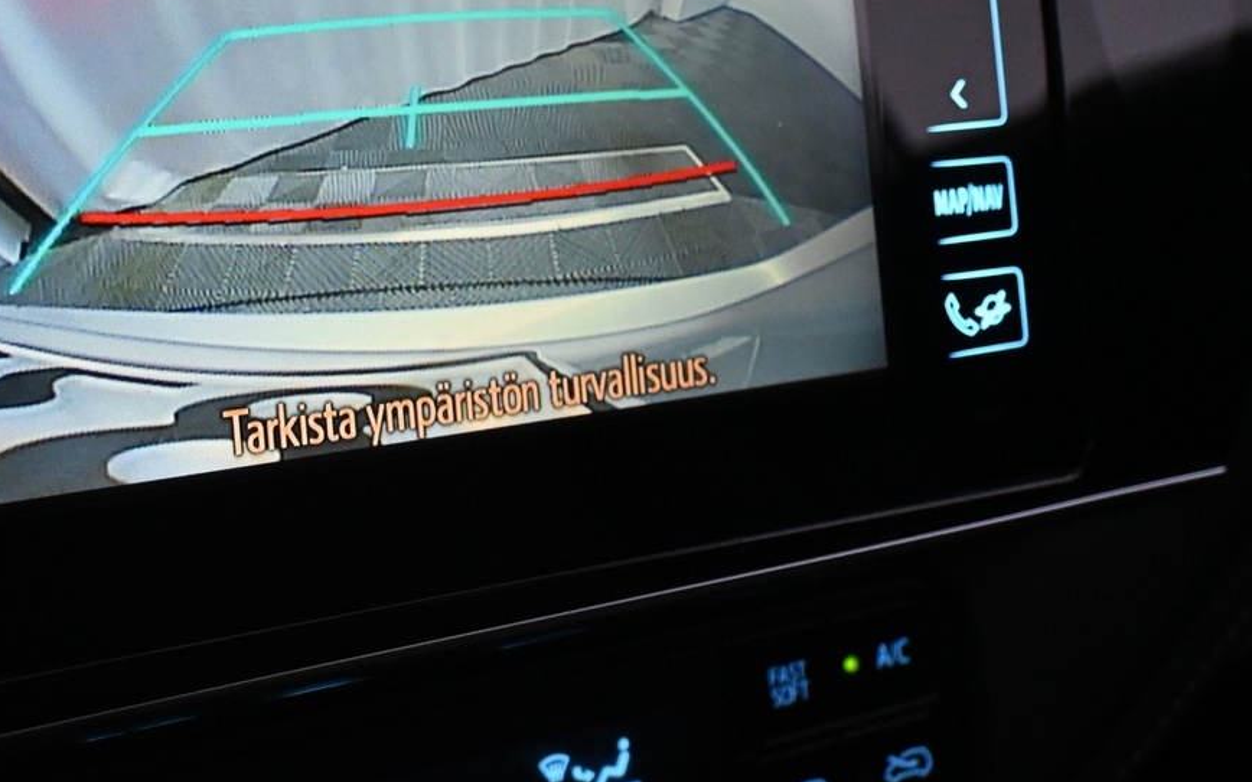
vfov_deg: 21.2
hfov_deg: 33.3
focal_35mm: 60
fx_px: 2045
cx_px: 309
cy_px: 87
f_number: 4
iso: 2500
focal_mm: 21
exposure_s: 1/125
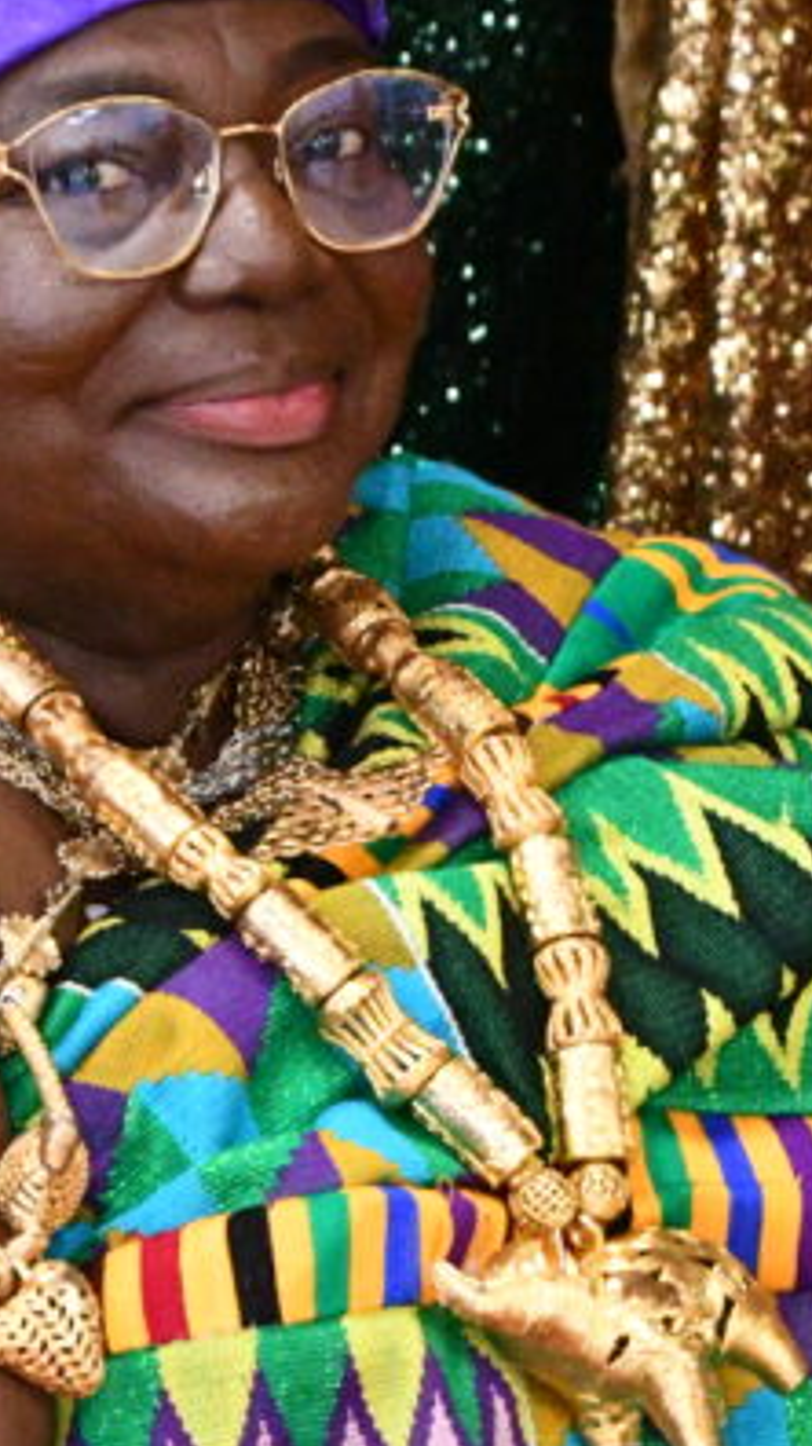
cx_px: 309
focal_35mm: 345
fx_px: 13214
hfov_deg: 3.5
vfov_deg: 6.3
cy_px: 959
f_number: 14
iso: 12800
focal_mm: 85
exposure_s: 1/125
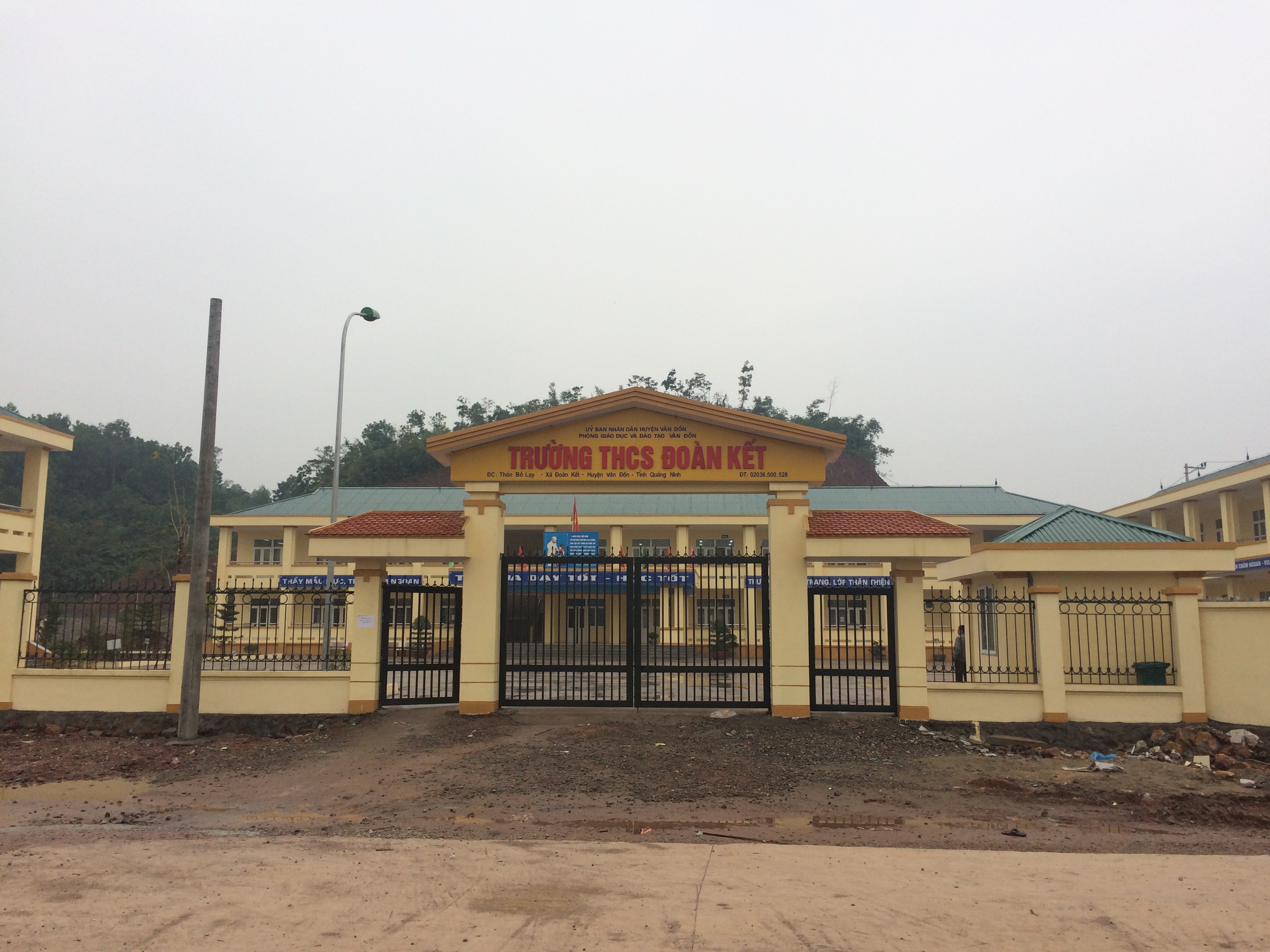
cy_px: 476
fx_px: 1064
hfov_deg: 61.7
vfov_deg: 48.2
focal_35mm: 29
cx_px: 635
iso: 32
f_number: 2.2
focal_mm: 4.15
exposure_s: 1/410
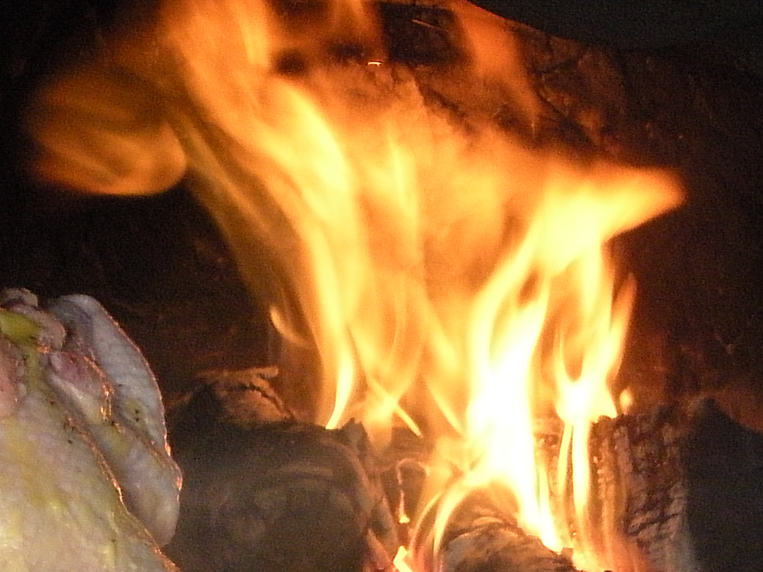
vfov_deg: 18.1
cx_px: 214
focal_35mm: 80
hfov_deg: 24.2
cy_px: 545
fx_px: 1763
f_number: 3.5
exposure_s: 1/27.3
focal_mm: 6.3
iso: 400
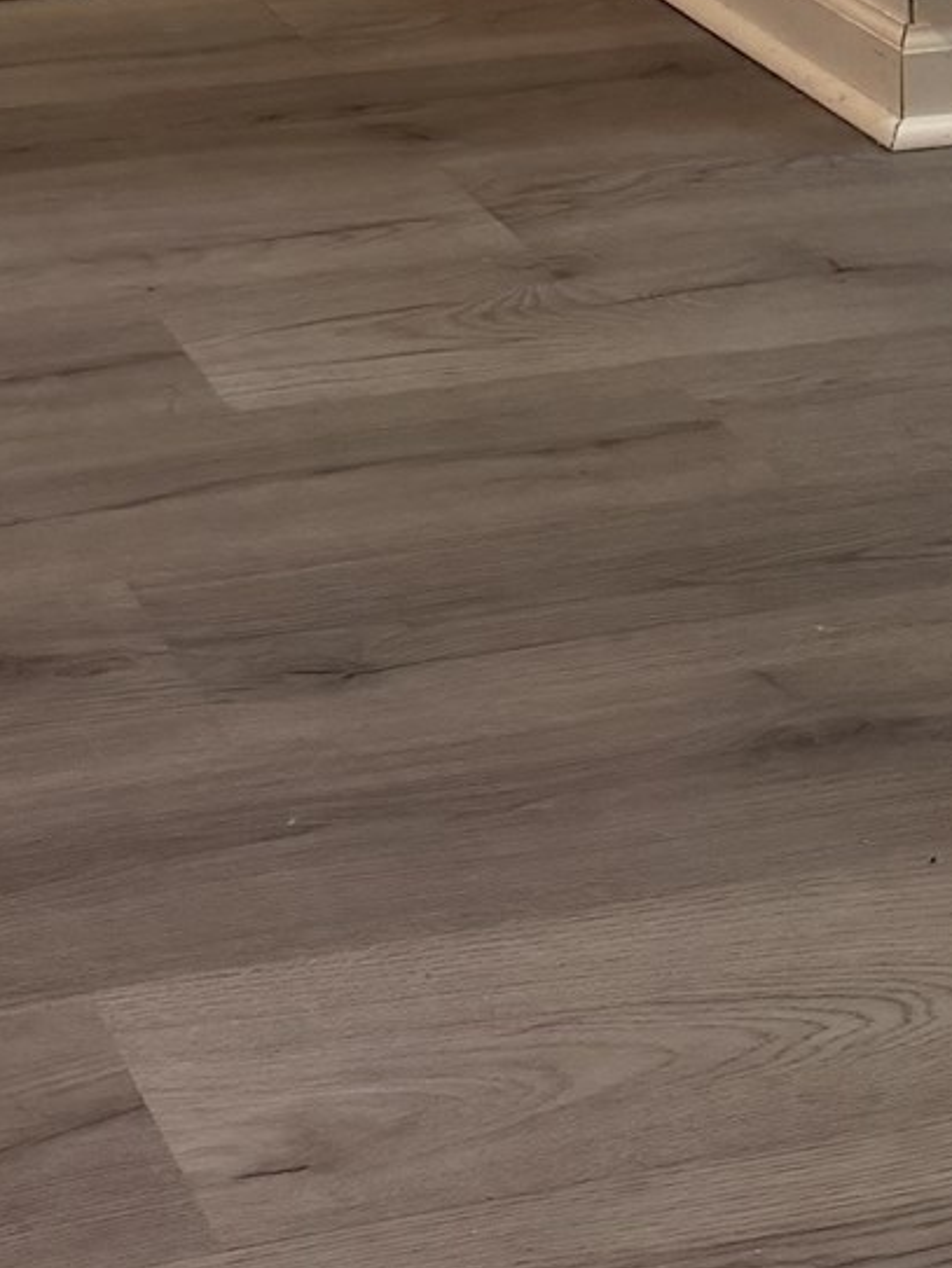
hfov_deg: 14.3
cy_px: -1100
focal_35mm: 102
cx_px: 14
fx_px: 3737
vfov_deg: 16.0
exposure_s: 1/60
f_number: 1.78
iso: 200
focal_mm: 6.76
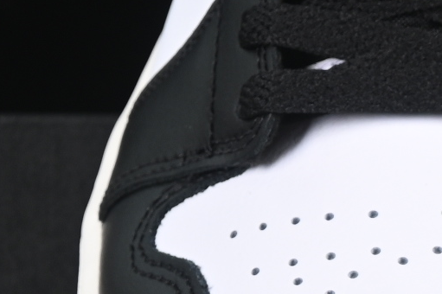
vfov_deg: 3.4
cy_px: 183
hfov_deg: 5.0
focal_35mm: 409
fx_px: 5018
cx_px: 669
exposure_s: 1/60
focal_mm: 50
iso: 160
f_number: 6.3
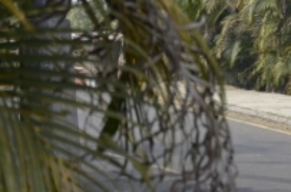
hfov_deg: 3.3
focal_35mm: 621
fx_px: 5004
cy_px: 4
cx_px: 515
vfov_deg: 2.2
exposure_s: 1/100
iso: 200
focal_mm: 105
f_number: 11
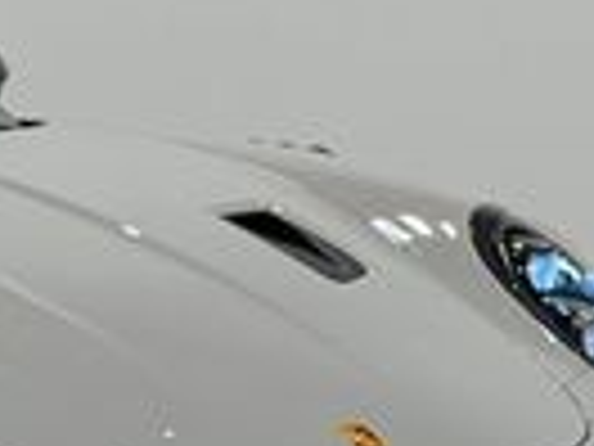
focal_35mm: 233
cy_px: 221
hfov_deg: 8.2
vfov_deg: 6.4
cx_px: -400
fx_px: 3998
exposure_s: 1/370
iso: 64
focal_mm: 6.76
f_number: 1.78
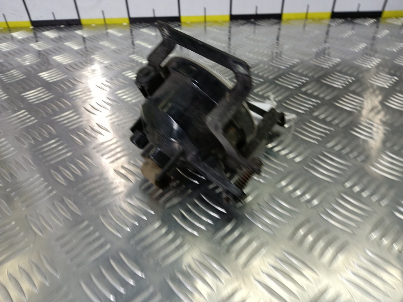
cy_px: 151
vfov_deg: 58.9
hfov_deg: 73.9
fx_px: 268
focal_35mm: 23
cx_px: 202
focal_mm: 4.11
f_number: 1.6
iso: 98
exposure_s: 1/33.3
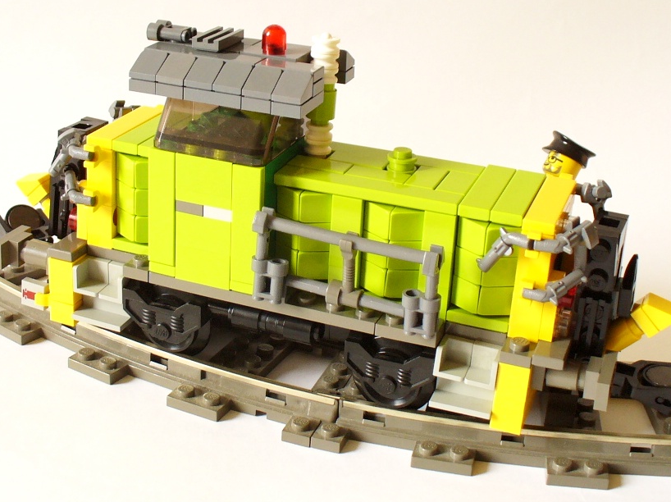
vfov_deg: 35.1
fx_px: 794
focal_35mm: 41
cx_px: 340
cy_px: 235
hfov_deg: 45.8
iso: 100
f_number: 2.8
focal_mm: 6.1
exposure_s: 1/20
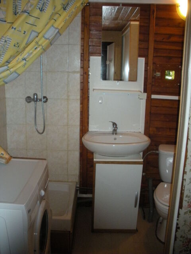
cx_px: 96
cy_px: 127
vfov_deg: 52.6
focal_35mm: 35
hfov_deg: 40.7
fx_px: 257
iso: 400
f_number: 3.5
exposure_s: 1/60
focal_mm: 6.3
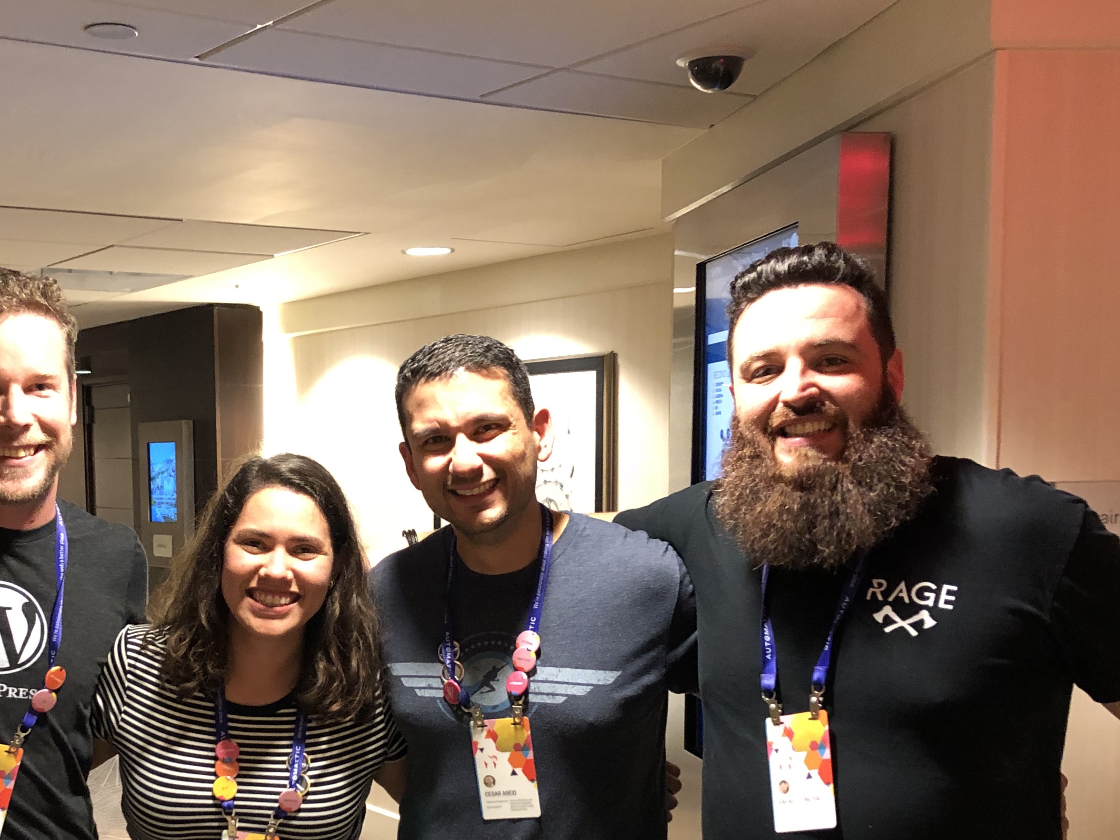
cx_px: 325
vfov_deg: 29.8
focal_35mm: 48
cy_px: 622
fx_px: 1553
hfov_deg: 38.9
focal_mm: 3.99
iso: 100
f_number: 1.8
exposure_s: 1/11
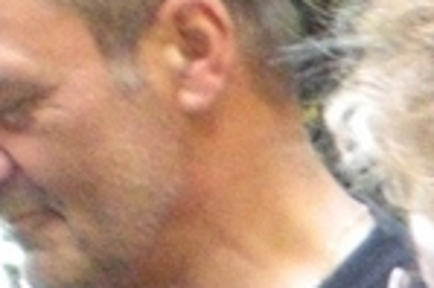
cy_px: 765
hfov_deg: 8.8
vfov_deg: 6.1
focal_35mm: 212
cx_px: 1037
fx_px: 2553
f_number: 3.1
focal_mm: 6.3
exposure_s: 1/125
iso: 800
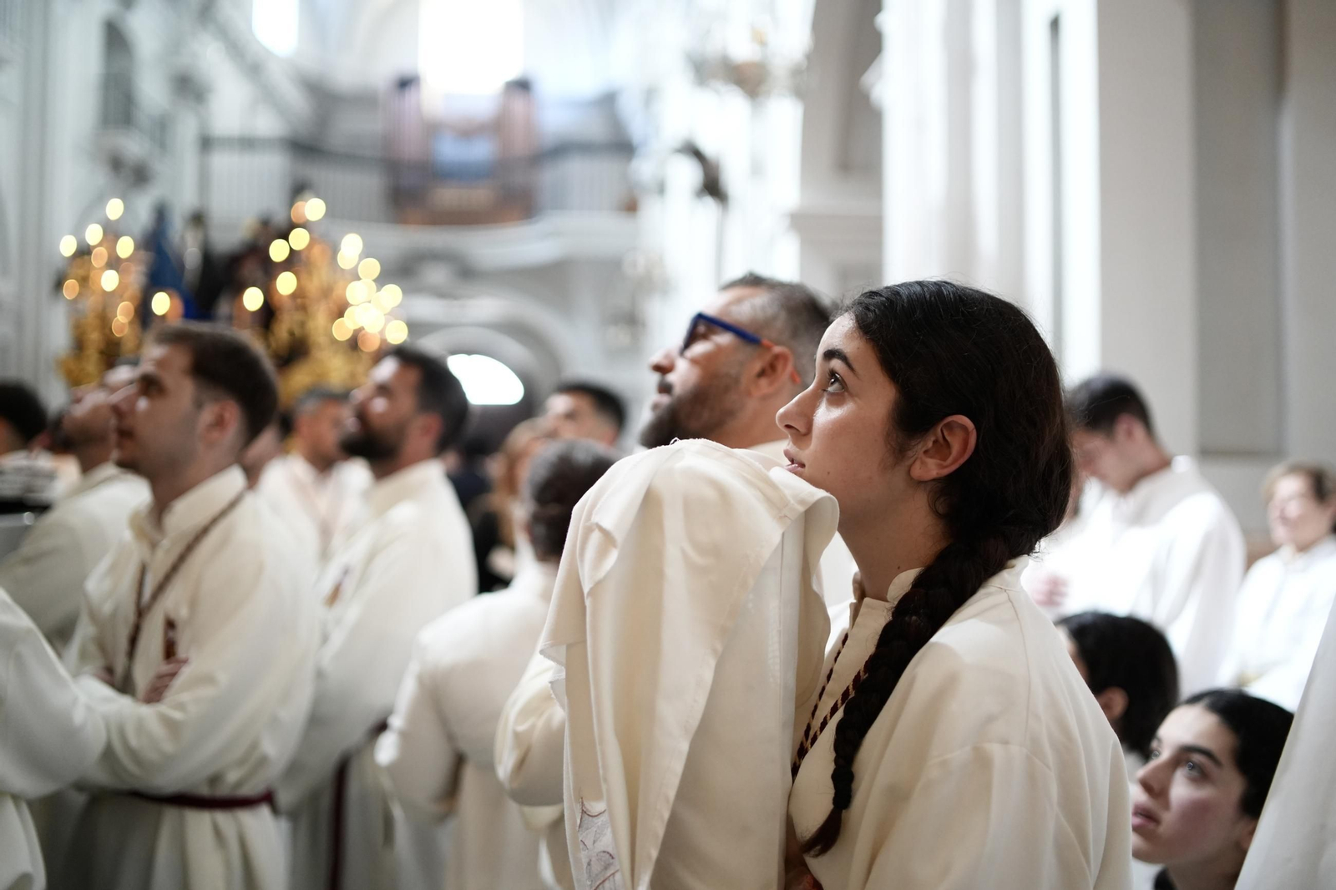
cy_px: 445
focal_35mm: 35
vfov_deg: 37.8
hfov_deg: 54.4
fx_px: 1299
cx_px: 668
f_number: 1.4
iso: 2500
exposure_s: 1/125
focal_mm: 35
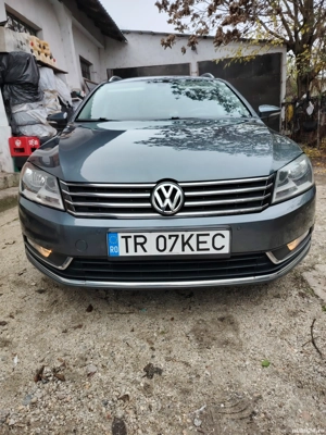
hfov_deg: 56.8
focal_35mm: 24
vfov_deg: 71.6
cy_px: 218
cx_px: 163
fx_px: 301
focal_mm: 5.25
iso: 100
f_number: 1.75
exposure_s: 1/174
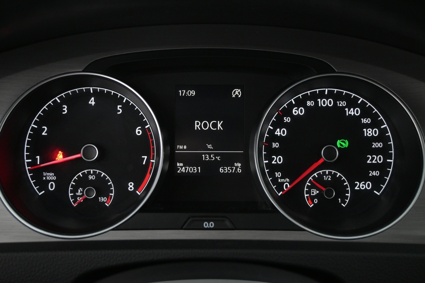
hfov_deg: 46.4
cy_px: 142
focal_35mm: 42
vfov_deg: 31.9
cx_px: 212
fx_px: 496
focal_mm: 28
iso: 2500
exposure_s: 1/50
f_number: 4.5
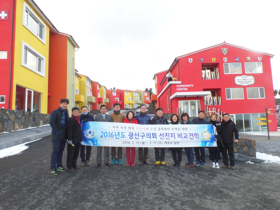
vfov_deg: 58.9
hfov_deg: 73.9
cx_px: 140
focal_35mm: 23
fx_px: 186
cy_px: 105
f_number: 8
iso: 100
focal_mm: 4.1
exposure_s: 1/30
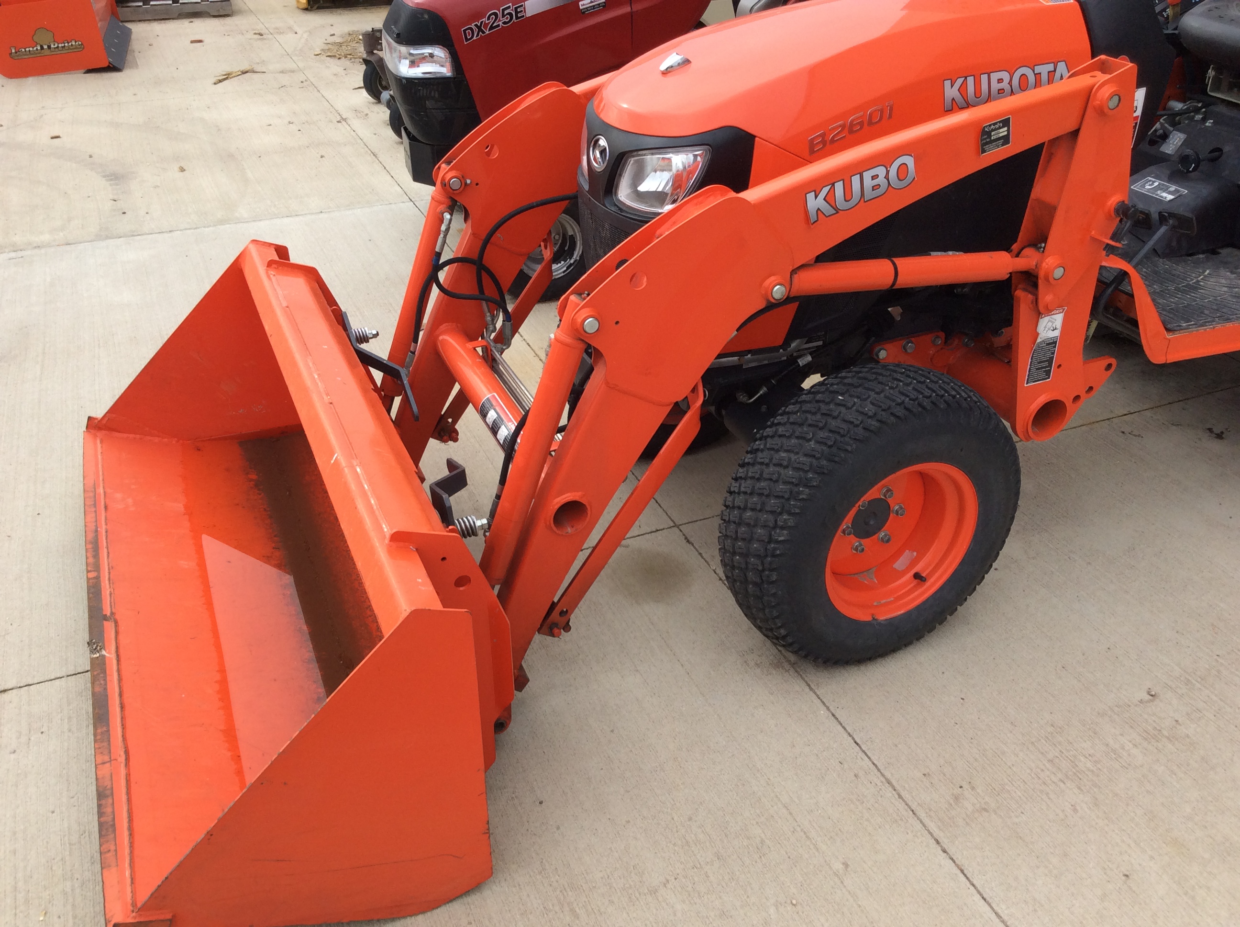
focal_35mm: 32
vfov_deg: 44.1
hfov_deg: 56.9
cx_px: 620
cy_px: 464
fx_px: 1145
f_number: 2.4
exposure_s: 1/440
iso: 32
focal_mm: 3.3
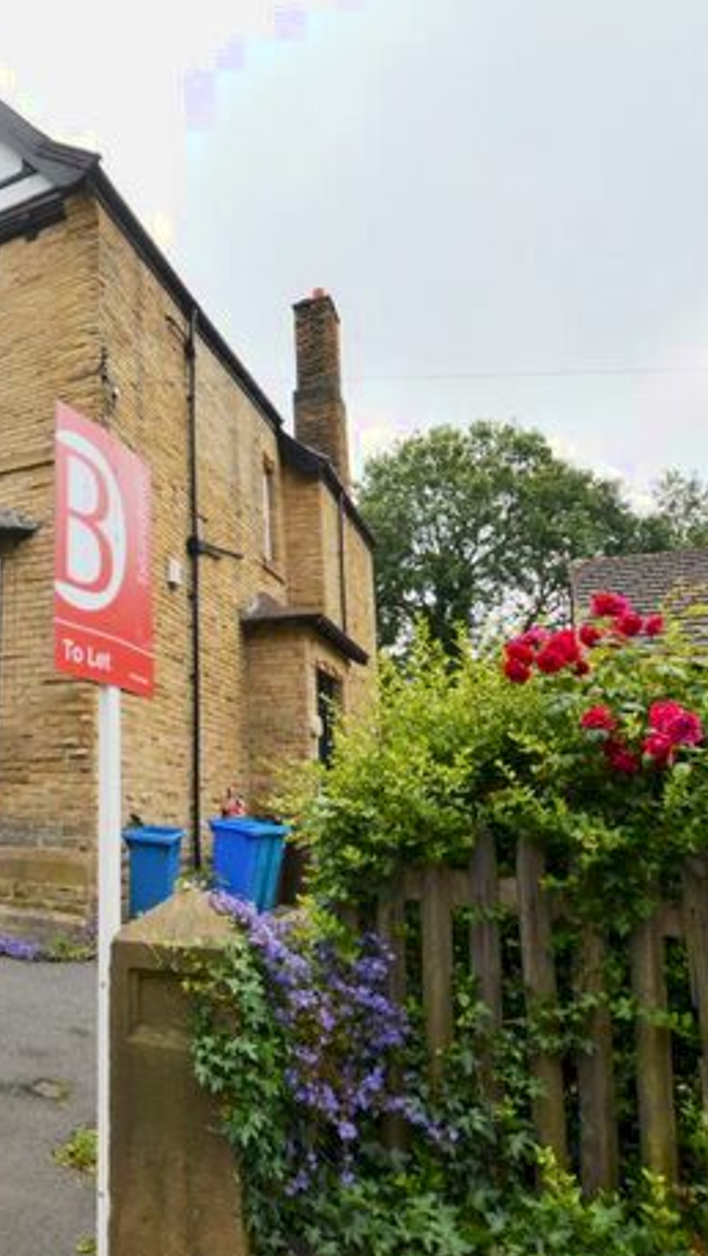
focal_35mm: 24
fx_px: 800
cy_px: 620
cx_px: 5
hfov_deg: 41.7
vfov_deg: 76.3
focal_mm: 10
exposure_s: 1/200
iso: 100
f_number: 8
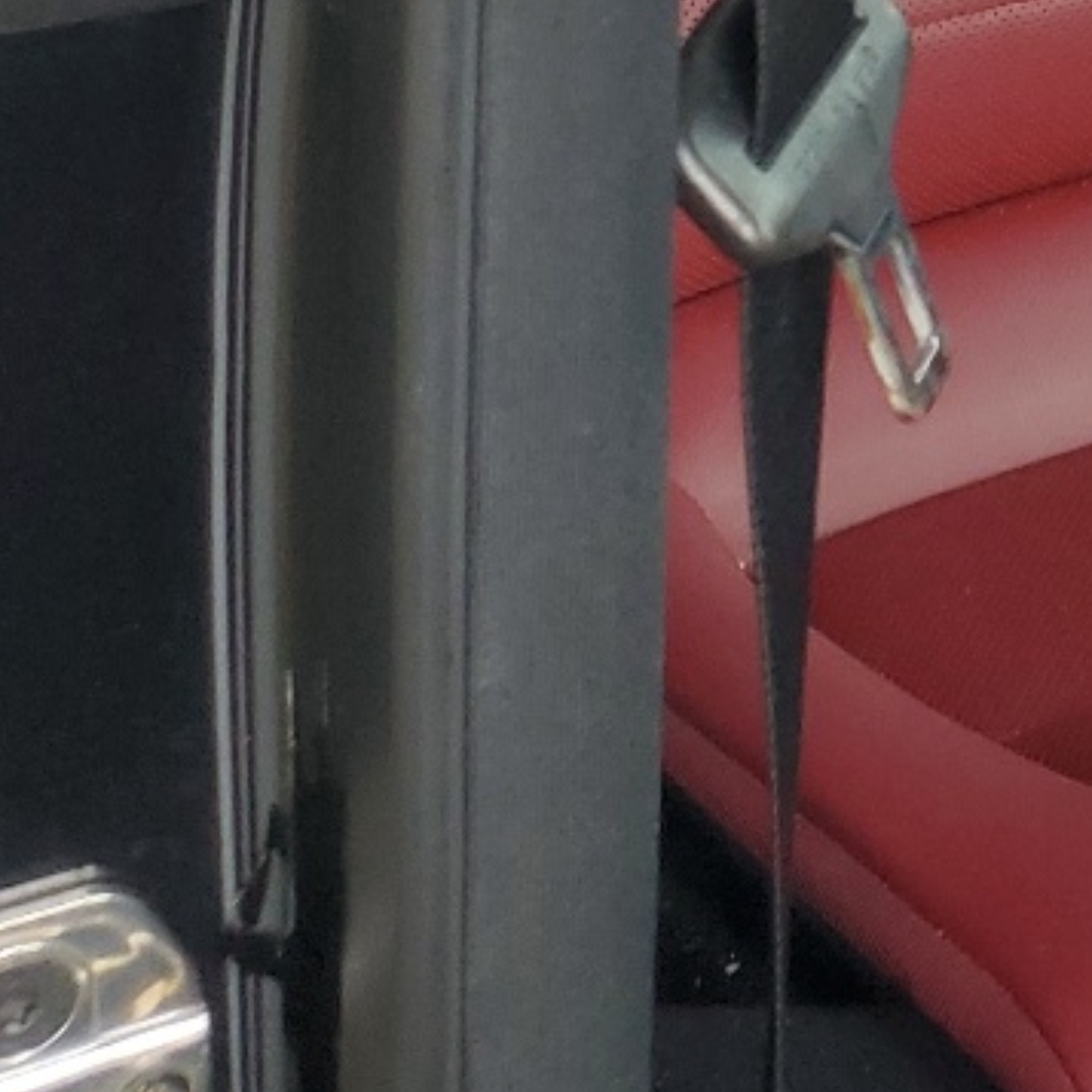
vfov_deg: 15.4
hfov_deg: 14.5
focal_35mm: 103
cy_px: -600
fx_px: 3676
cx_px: 2065
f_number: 1.5
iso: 55
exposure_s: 1/60.2
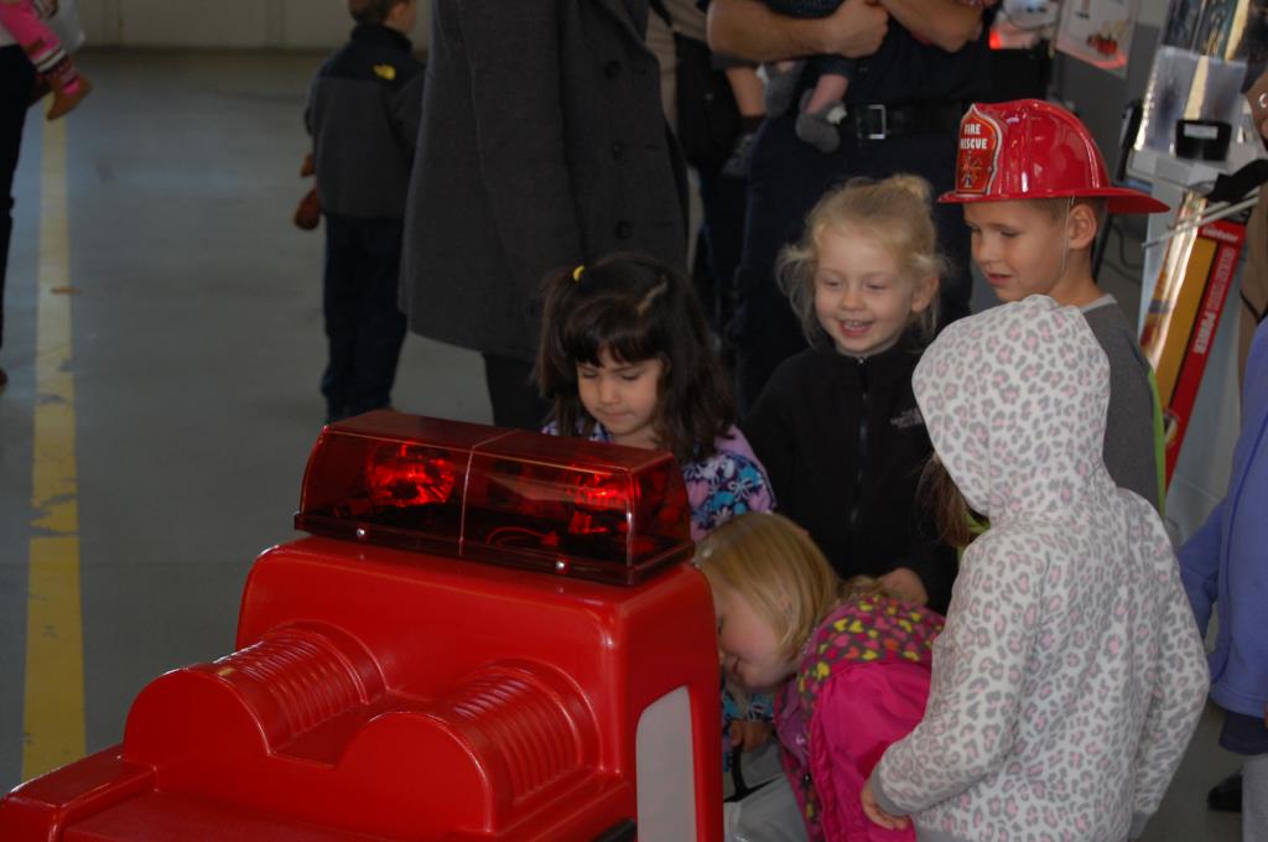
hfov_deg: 24.6
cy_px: 421
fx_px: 2902
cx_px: 634
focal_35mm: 82
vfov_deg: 16.5
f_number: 5.6
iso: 400
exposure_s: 1/60
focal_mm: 55
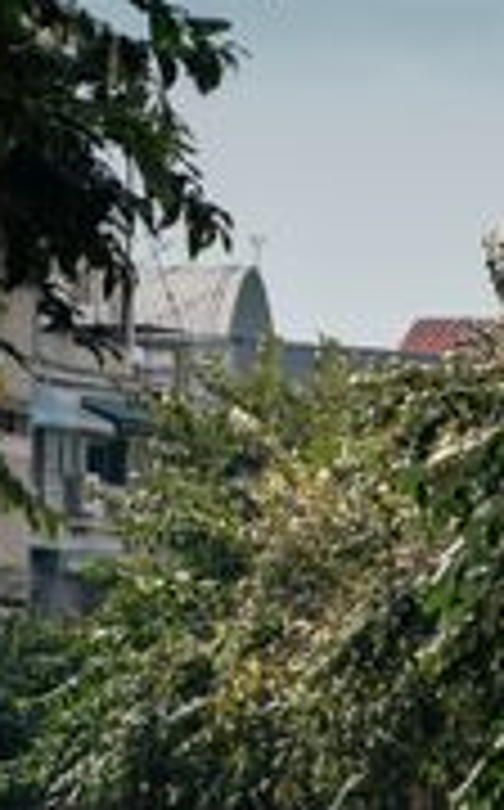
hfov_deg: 2.6
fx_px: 10896
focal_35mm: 494
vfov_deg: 4.2
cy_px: 886
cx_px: 439
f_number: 9
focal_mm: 135
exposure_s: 1/160
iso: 100
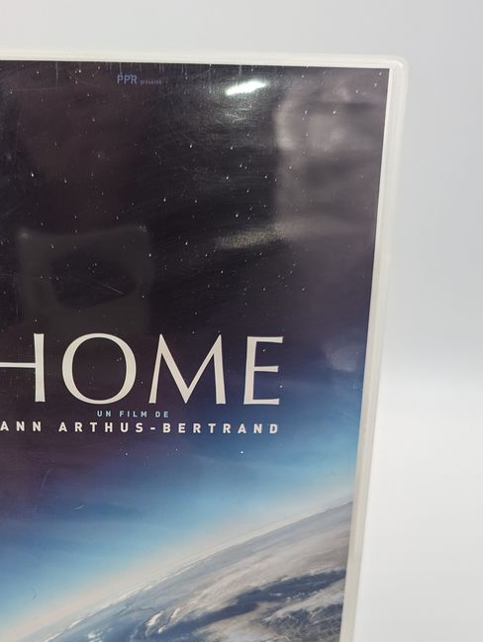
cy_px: 470
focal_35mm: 37
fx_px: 687
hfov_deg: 38.1
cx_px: 143
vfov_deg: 48.4
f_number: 1.68
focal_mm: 6.9
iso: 104
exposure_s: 1/68.4
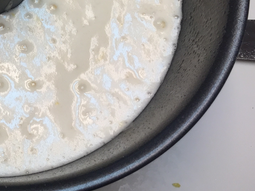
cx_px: -41
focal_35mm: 71
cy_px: -15
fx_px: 523
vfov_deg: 19.9
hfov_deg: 25.0
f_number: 2.2
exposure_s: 1/120
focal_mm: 4.15
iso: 50
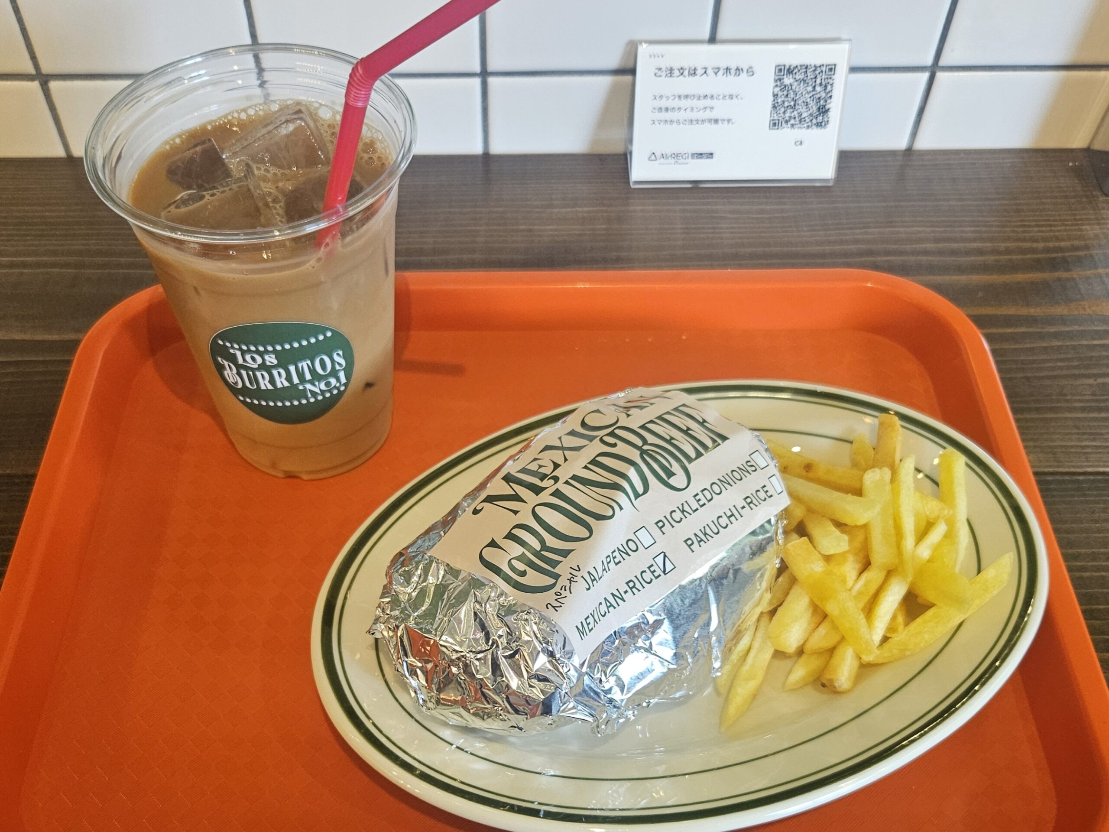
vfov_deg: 58.9
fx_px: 737
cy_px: 416
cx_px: 554
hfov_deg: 73.9
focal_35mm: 23
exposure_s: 1/120
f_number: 1.8
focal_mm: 5.4
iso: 400
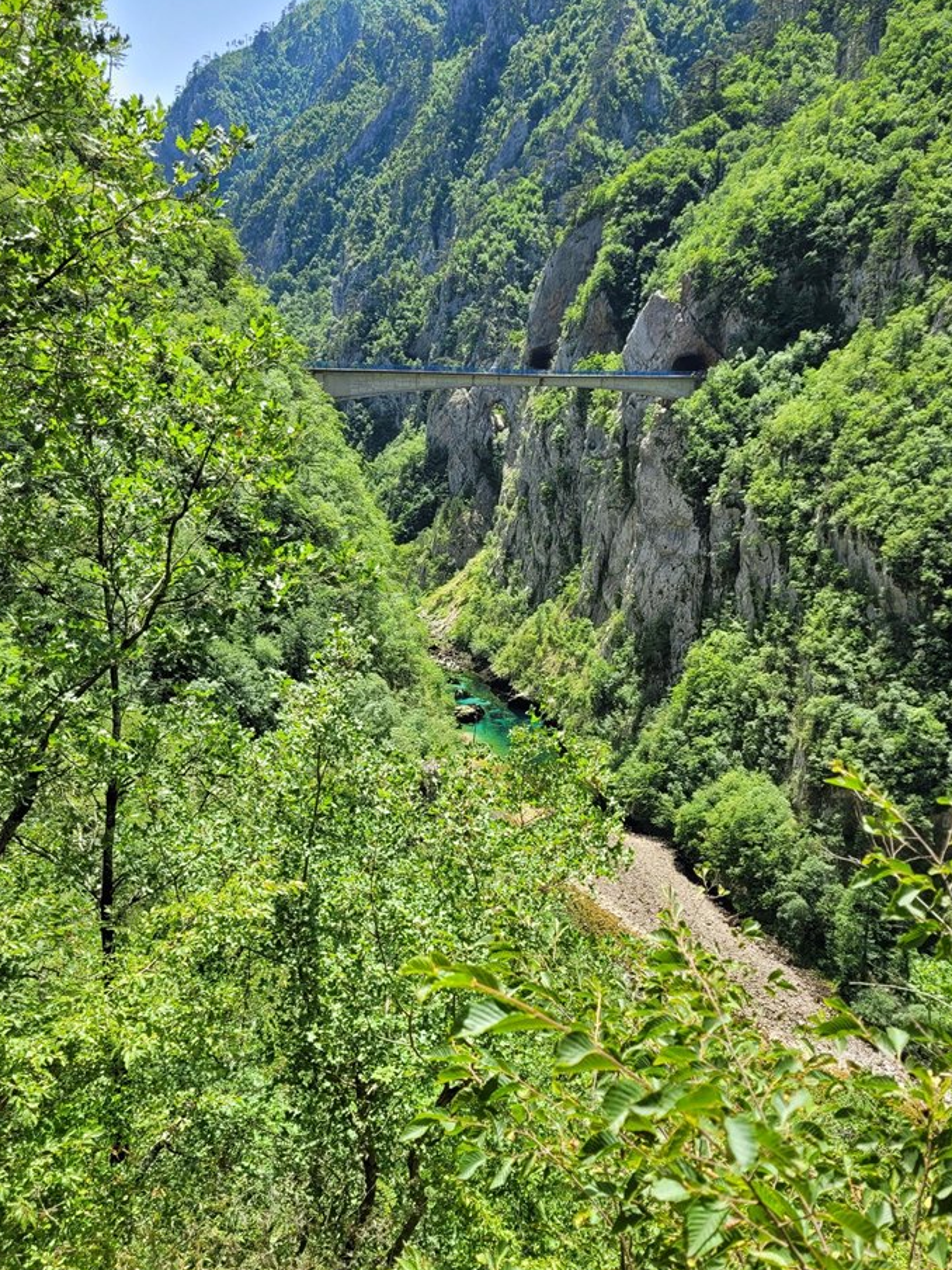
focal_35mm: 29
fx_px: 1063
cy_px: 673
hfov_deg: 48.2
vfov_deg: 61.6
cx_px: 480
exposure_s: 1/986
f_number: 1.8
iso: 40
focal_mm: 5.4
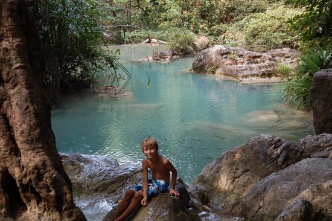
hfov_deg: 30.5
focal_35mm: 66
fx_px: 608
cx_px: 166
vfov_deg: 20.6
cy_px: 110
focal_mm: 44
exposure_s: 1/80
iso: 200
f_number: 4.8
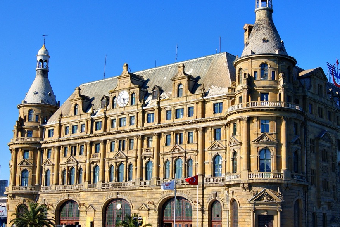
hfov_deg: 35.0
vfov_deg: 23.8
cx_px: 189
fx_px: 538
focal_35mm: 57
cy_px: 131
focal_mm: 26
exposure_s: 1/125
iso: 100
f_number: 11
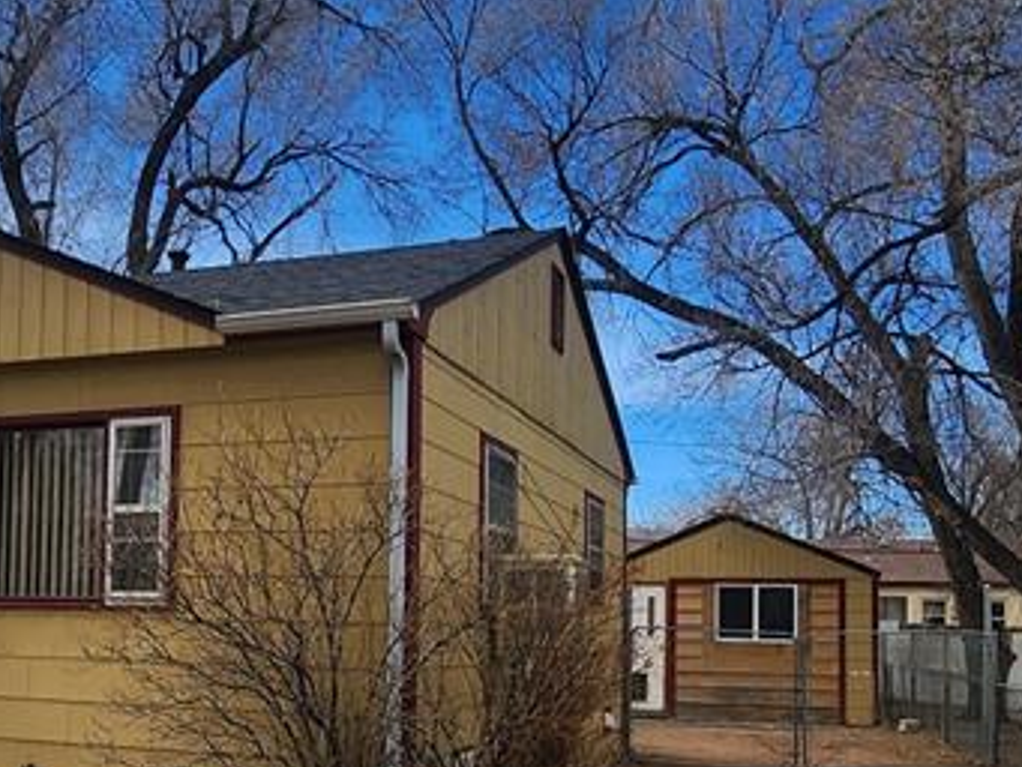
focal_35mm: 39
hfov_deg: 46.9
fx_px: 1152
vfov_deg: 36.0
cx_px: 318
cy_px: 571
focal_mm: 2.2
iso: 50
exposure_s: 1/1936
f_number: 2.2
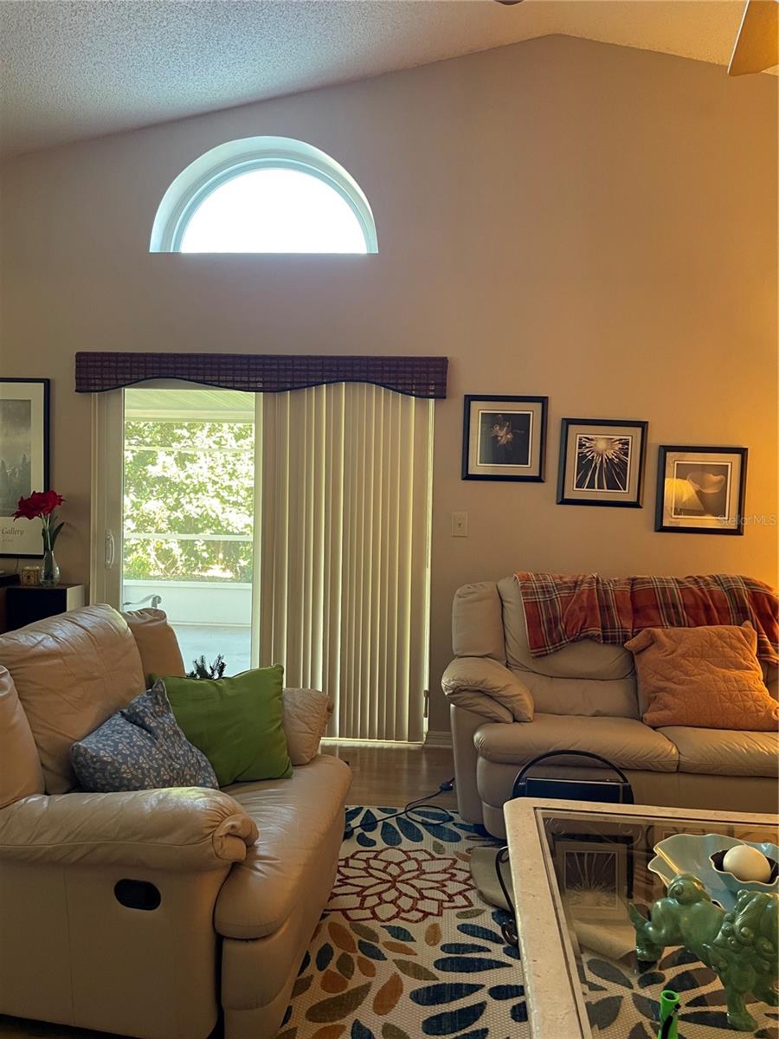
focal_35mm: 26
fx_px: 780
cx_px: 390
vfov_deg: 67.3
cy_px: 520
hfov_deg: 53.1
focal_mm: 4.2
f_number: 1.6
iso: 320
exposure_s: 1/60
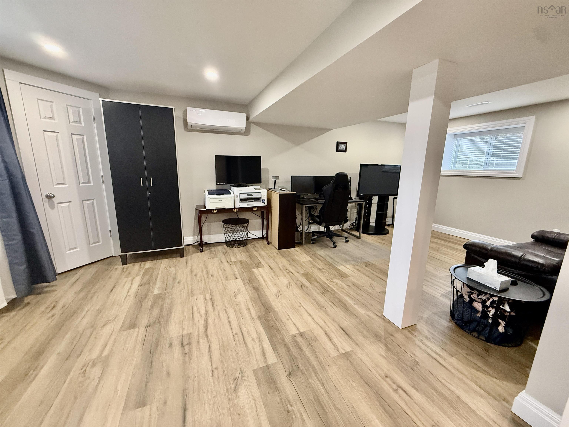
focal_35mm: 14
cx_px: 284
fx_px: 230
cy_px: 214
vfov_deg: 85.7
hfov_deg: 102.1
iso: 500
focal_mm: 2.22
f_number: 2.2
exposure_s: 1/60
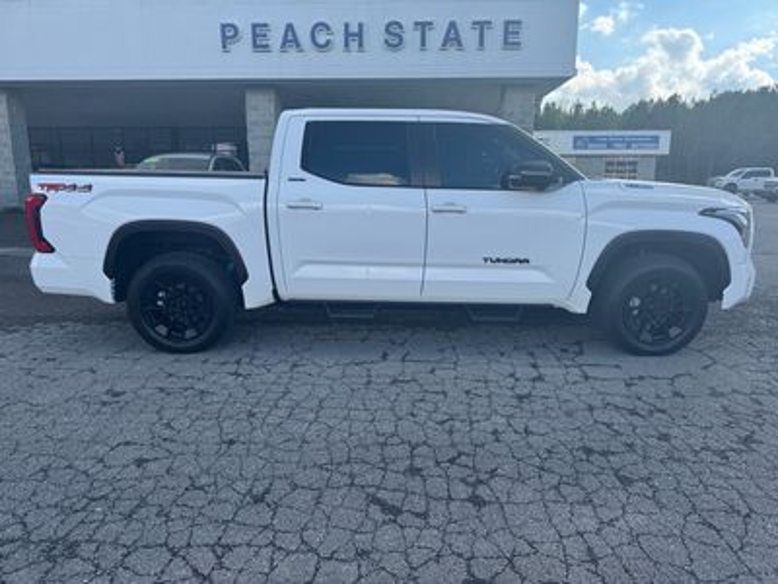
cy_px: 292
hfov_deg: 71.6
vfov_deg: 56.8
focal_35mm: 24
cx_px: 389
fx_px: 539
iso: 80
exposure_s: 1/1637
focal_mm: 6.76
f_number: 1.78
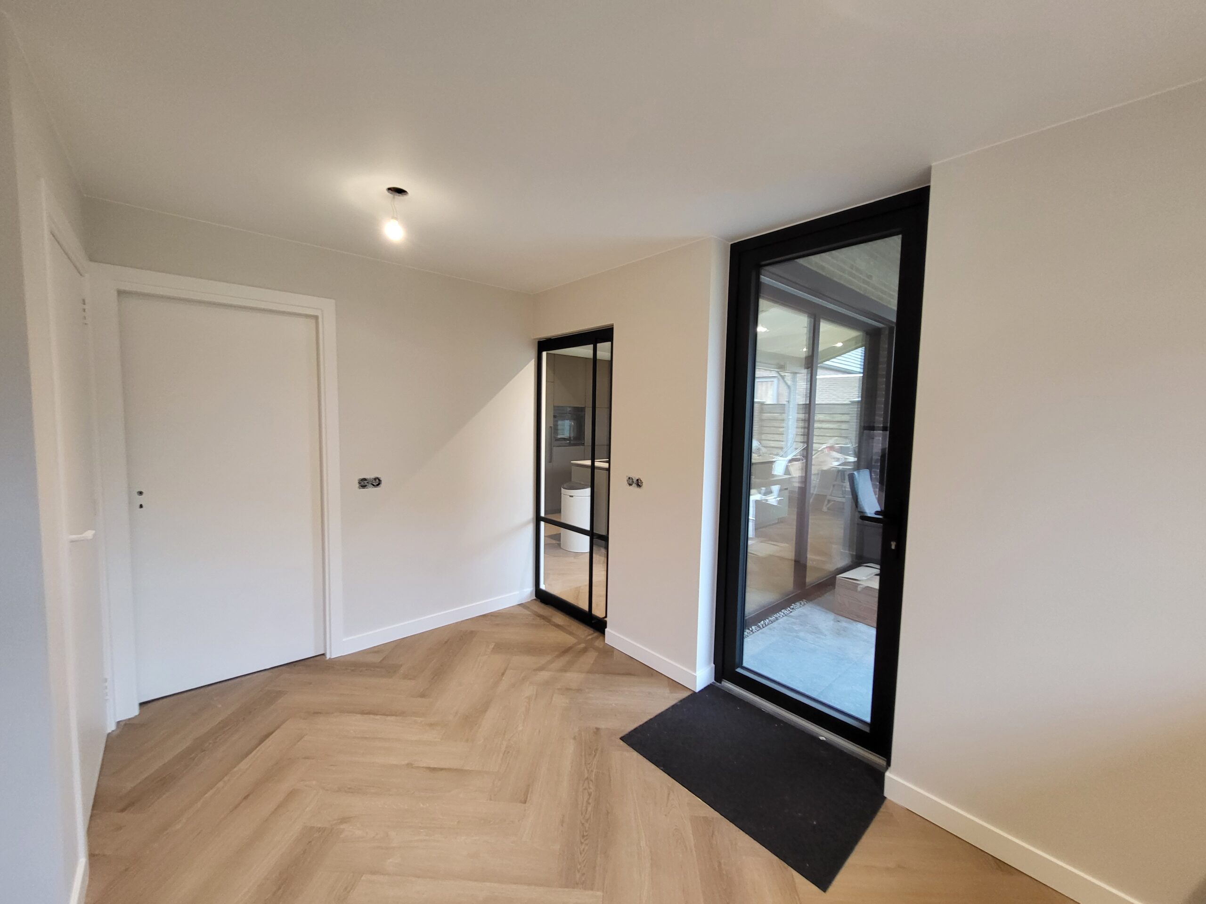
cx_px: 603
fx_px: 453
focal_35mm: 13
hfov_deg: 106.2
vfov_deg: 89.9
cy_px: 452
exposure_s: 1/33
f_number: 2.2
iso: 320
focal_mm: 1.74
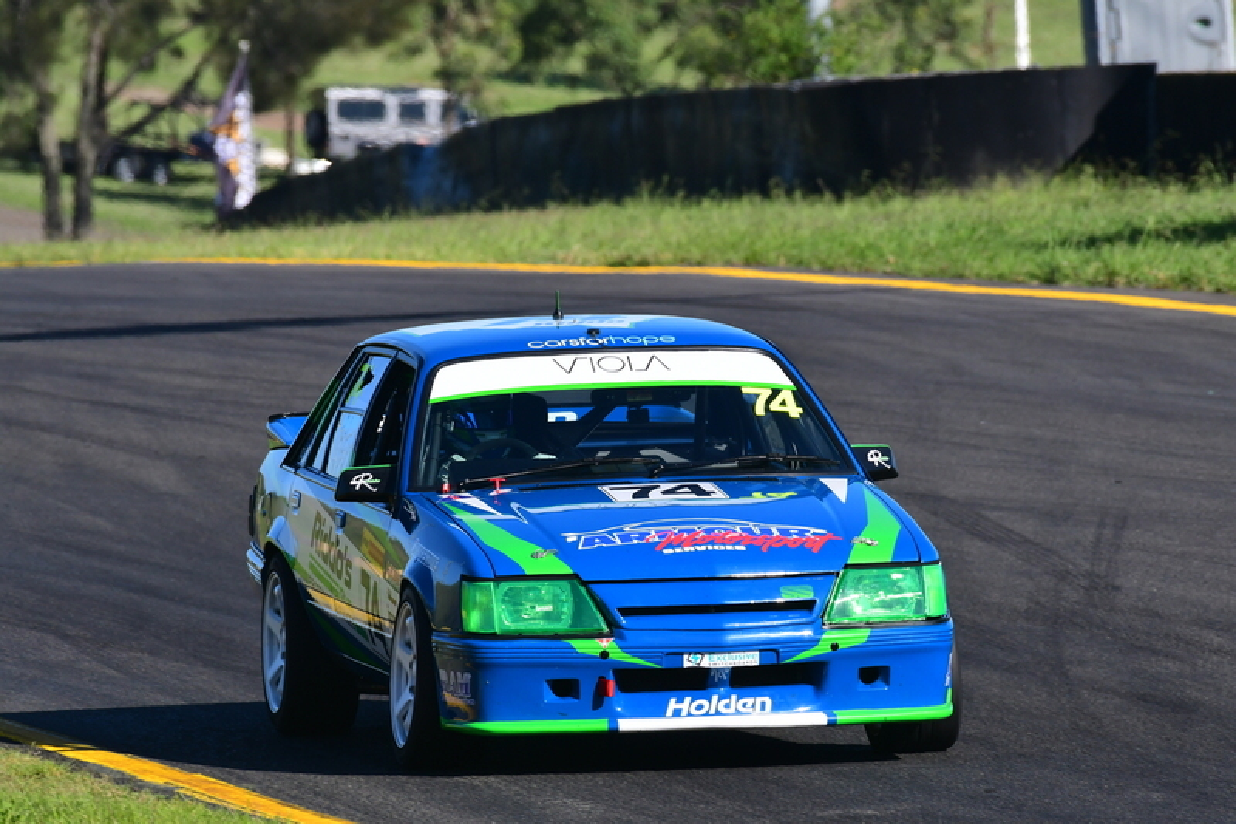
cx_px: 618
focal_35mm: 750
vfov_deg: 1.8
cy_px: 412
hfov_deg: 2.8
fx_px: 25743
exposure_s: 1/640
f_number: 11
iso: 500
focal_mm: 500
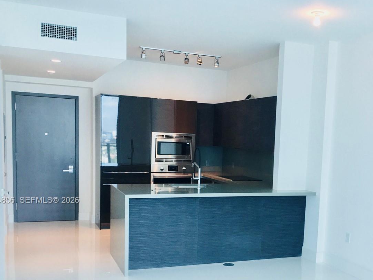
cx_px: 248
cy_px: 201
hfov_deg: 43.3
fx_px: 463
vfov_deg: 33.1
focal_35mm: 43
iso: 32
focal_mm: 4.15
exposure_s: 1/60
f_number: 2.2
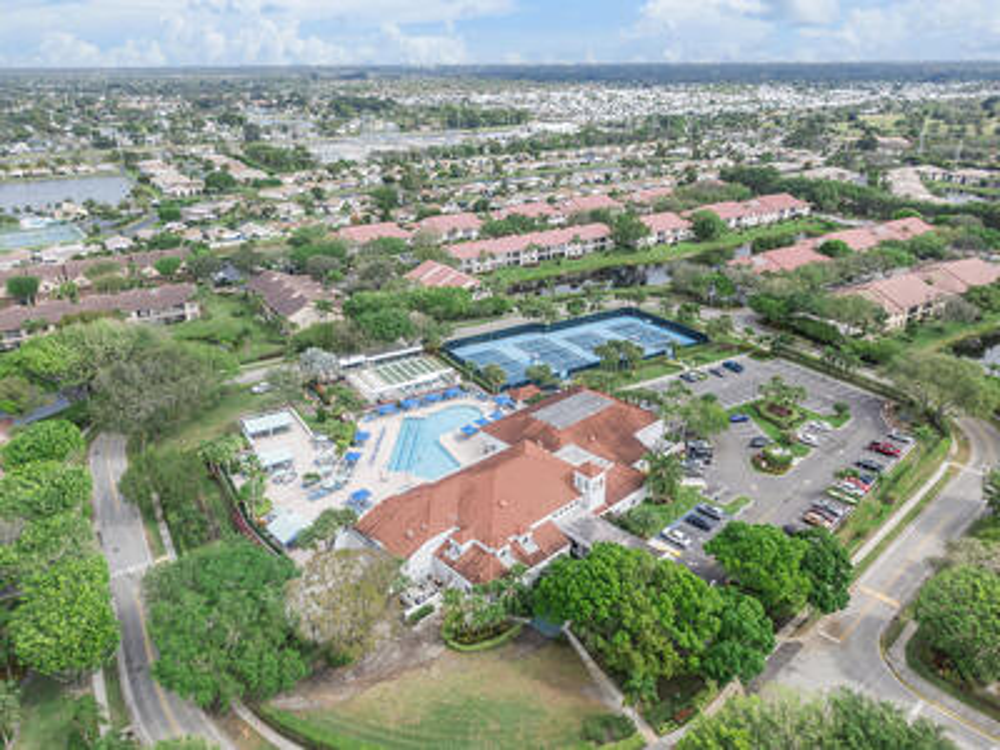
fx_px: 693
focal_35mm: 24
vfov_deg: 56.8
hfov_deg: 71.6
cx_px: 500
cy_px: 375
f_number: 2.8
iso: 100
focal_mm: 4.39
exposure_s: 1/800
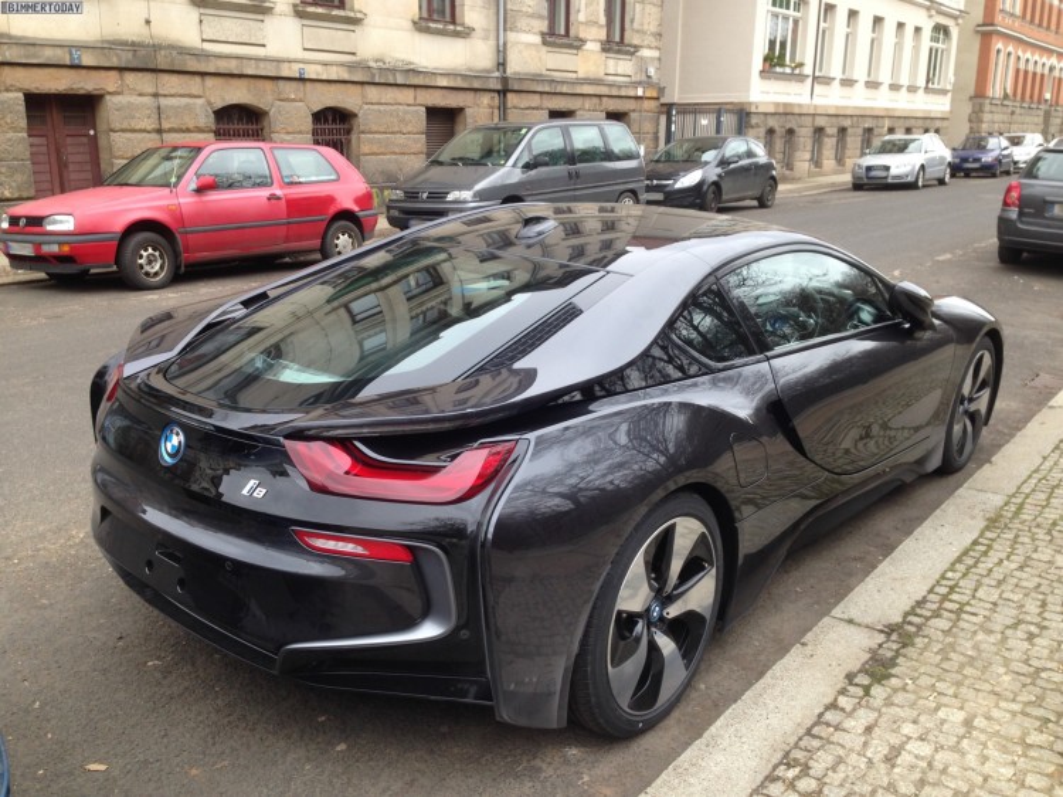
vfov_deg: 42.9
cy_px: 398
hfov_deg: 55.4
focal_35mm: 33
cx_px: 532
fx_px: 1013
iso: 50
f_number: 2.4
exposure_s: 1/60
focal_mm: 4.12
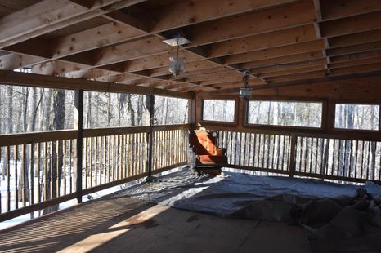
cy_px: 118
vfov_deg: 44.9
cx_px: 180
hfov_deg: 63.6
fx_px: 307
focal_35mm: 29
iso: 800
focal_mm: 18
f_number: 6.3
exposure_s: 1/160
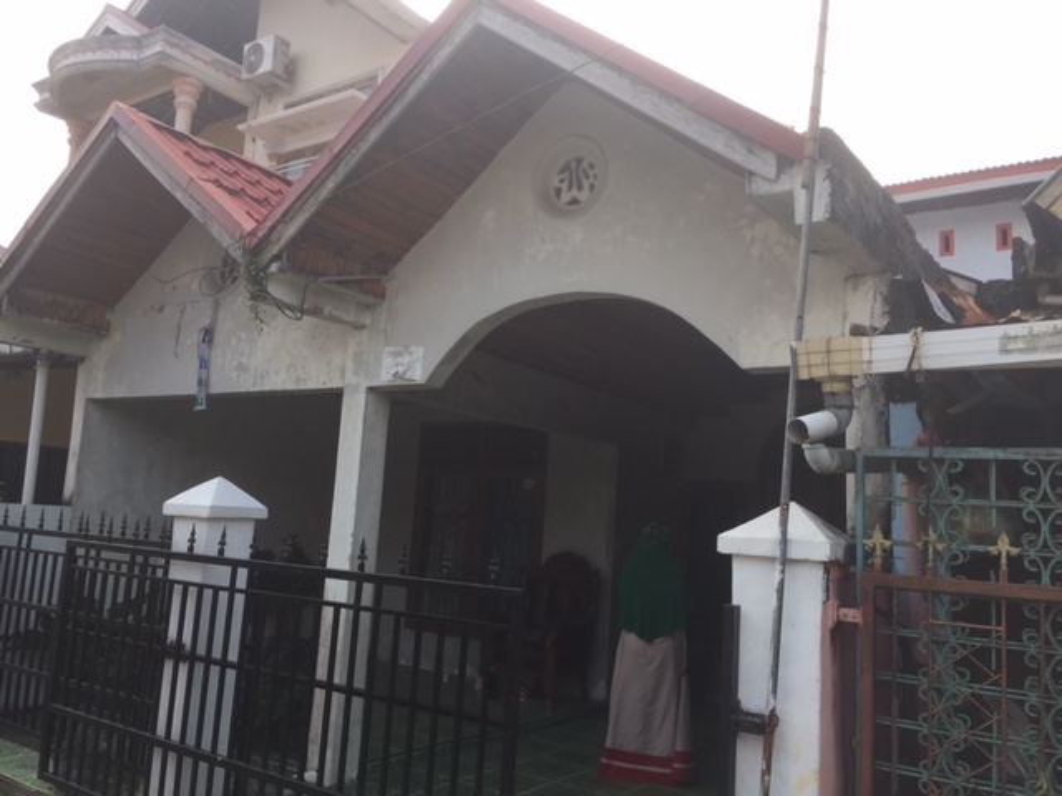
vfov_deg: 48.2
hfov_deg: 61.7
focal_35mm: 29
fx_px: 890
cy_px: 398
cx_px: 531
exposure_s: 1/395
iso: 32
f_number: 2.2
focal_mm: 4.15
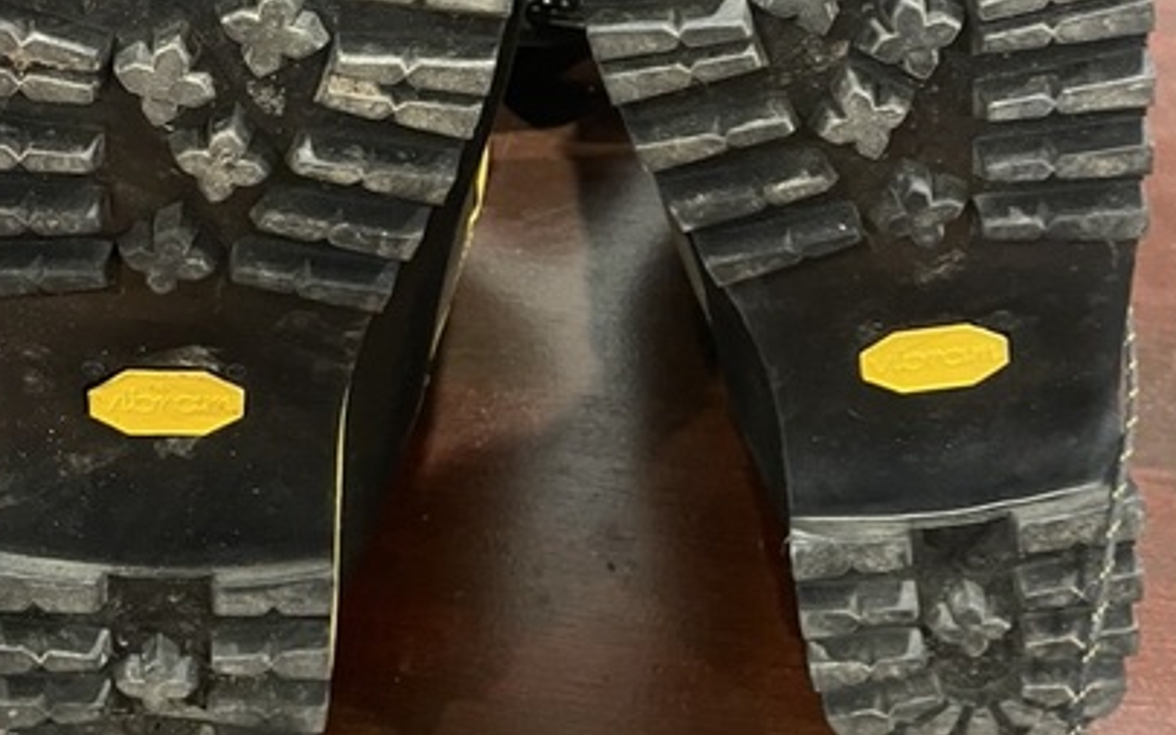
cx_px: 594
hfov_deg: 39.6
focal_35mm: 51
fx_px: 1634
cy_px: 154
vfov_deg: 24.9
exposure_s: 1/40
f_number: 1.6
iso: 400
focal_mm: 4.2
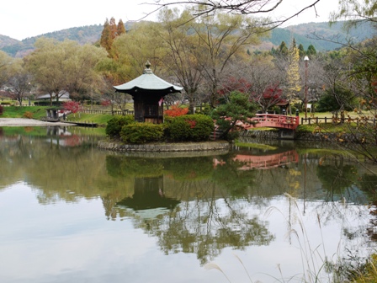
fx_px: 523
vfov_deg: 30.3
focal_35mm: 48
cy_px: 142
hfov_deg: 39.7
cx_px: 188
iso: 100
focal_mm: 24
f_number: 5.6
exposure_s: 1/160
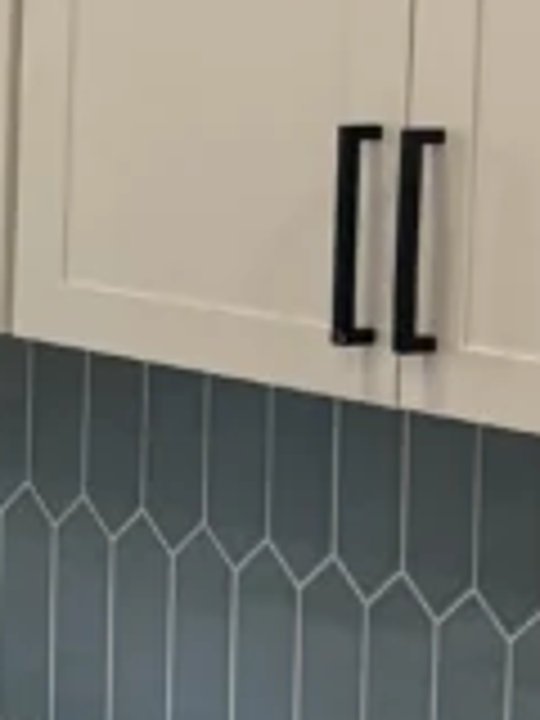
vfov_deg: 12.7
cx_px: -662
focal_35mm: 154
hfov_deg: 8.9
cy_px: 32
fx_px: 3203
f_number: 1.78
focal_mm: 6.76
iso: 200
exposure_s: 1/156
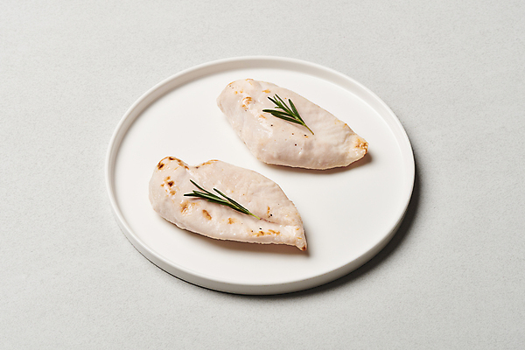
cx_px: 262
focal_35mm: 105
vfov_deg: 13.0
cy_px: 175
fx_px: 1531
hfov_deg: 19.5
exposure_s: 1/125
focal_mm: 105
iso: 250
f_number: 22
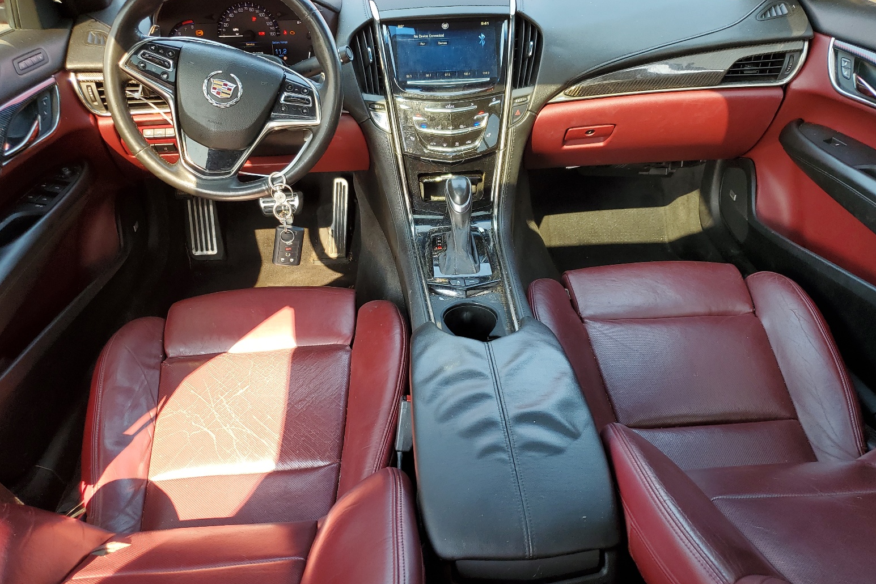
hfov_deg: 65.5
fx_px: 681
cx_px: 448
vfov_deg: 46.4
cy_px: 299
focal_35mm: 28
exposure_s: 1/120
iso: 51
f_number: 1.5
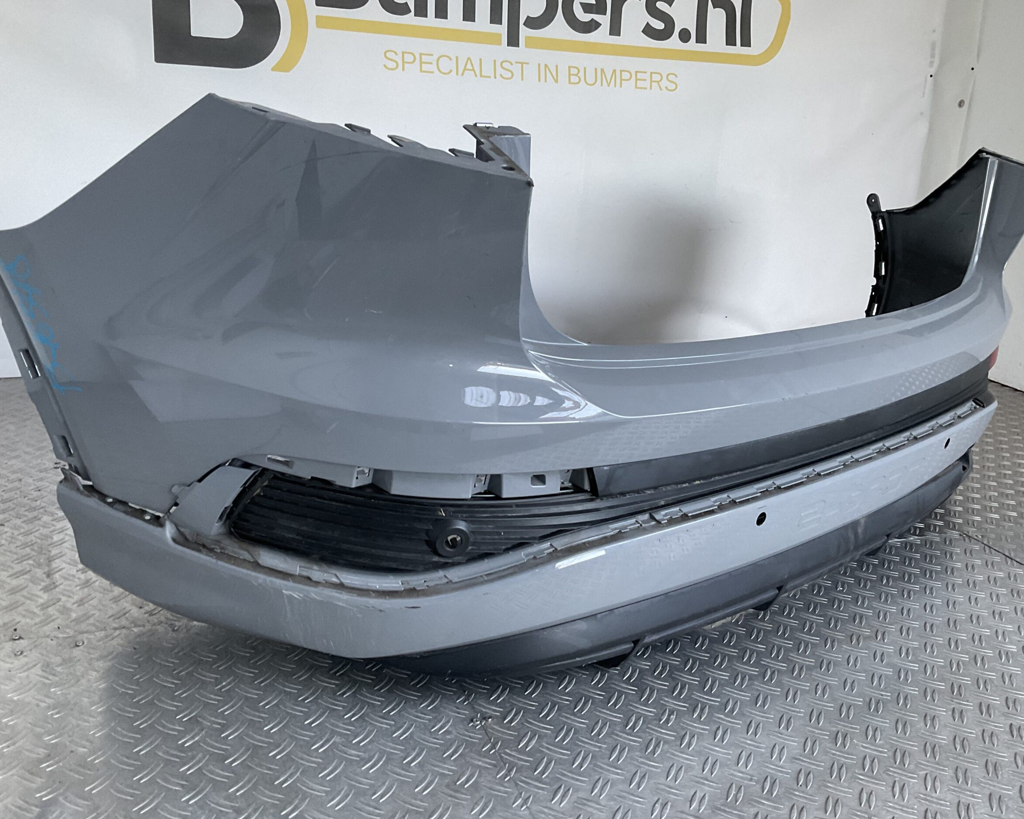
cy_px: 404
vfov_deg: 47.1
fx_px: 939
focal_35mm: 31
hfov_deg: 57.2
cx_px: 500
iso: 80
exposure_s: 1/50
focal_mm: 3
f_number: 1.8
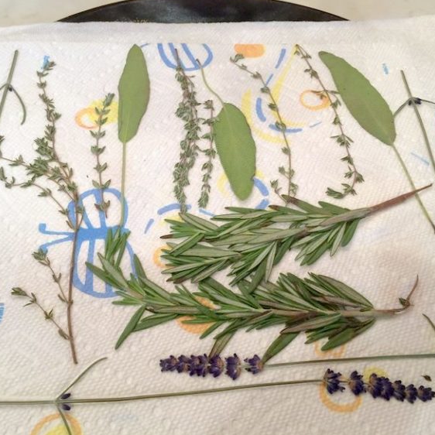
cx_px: 217
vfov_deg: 47.2
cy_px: 217
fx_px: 498
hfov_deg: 47.2
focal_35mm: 35
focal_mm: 4.15
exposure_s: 1/15
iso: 64
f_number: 2.2
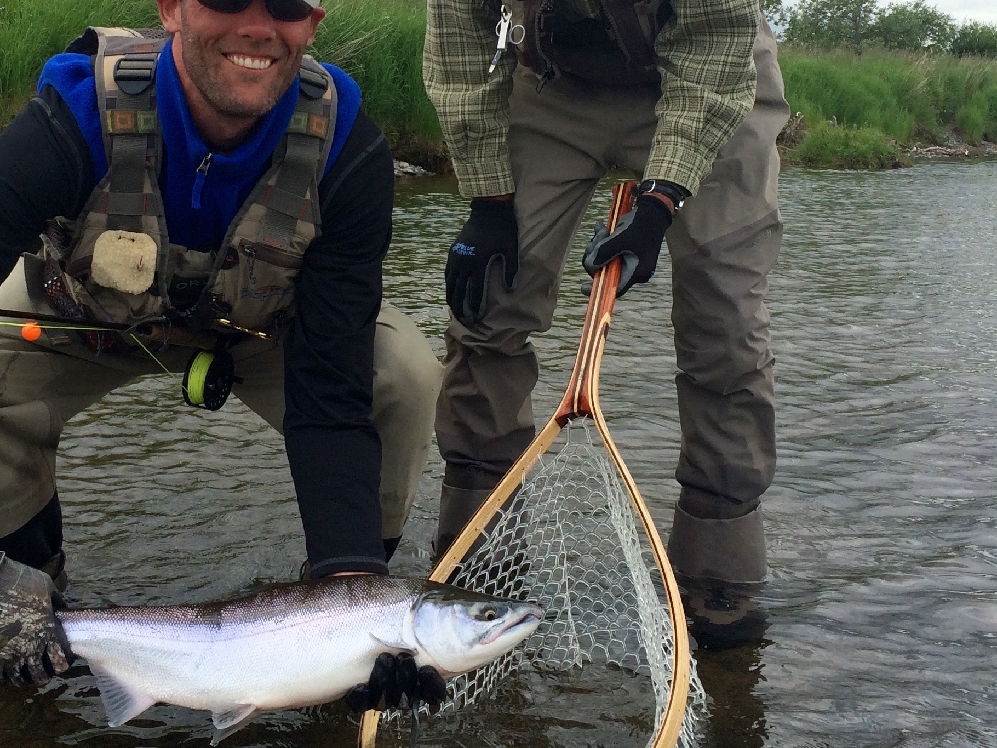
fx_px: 1498
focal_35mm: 52
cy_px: 170
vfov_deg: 27.6
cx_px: 385
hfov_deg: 36.6
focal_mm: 4.15
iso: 32
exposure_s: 1/1140
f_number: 2.2
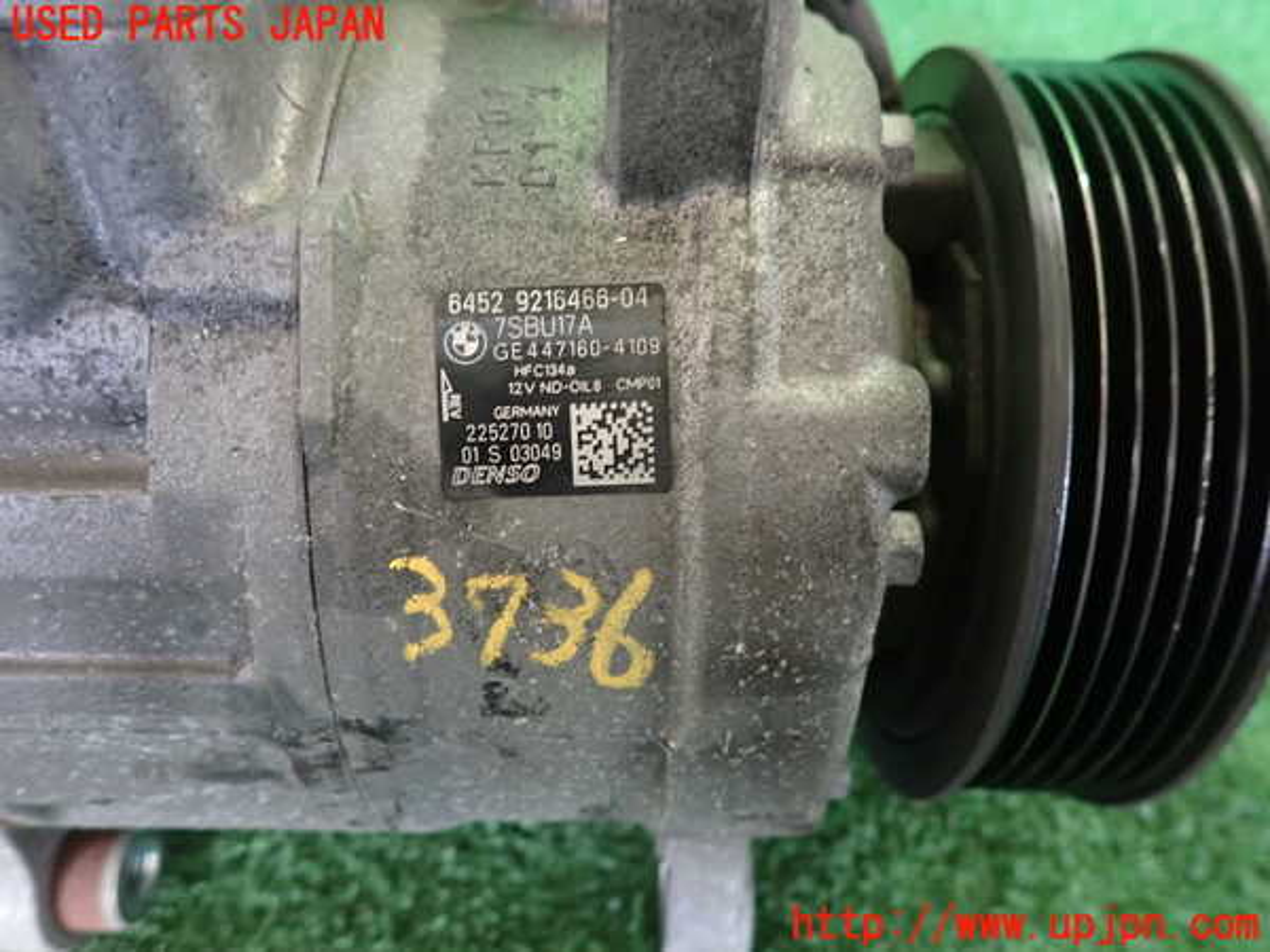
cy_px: 476
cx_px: 635
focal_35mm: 25
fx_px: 917
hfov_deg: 69.4
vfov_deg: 54.9
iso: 250
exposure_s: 1/30
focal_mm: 4.5
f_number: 2
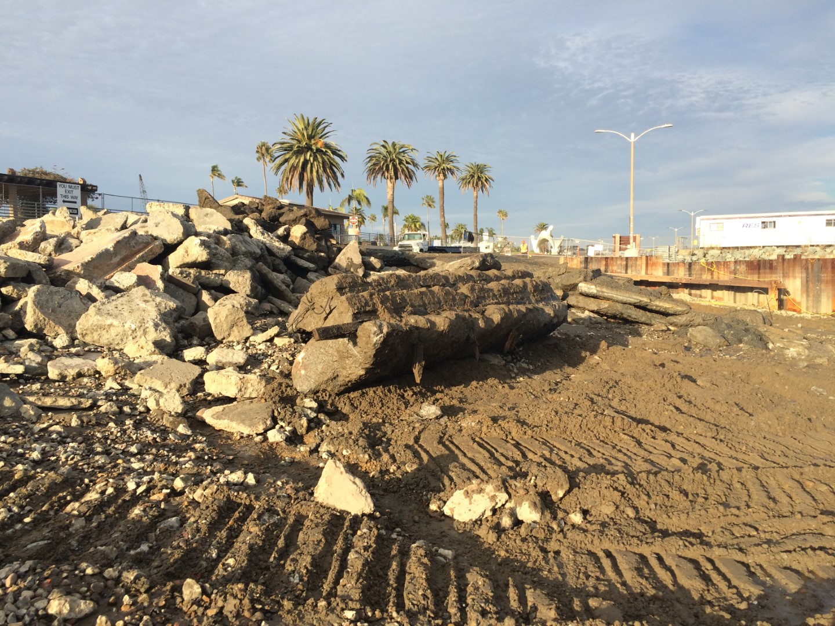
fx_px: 700
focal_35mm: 29
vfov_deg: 48.2
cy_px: 313
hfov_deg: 61.7
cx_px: 418
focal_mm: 4.15
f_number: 2.2
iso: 32
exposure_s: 1/912
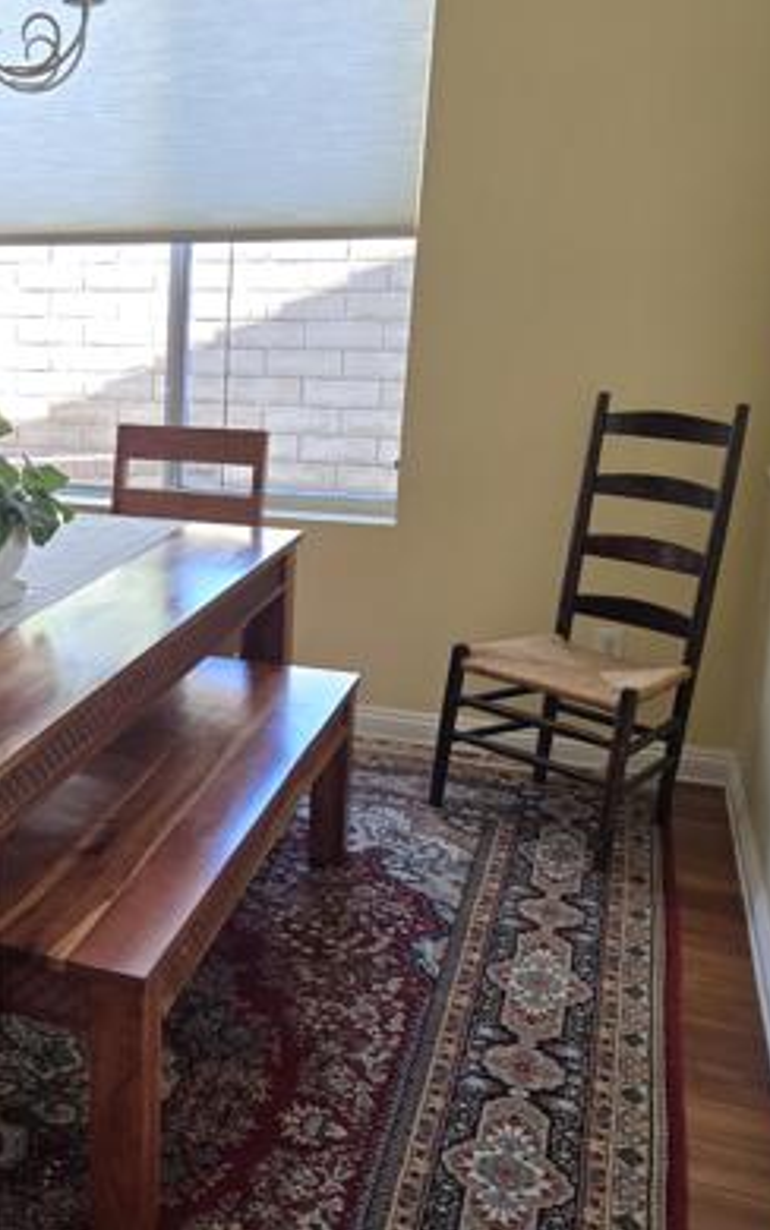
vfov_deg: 49.2
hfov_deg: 29.8
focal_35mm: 40
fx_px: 1342
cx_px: -6
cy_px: 577
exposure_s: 1/180
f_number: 1.8
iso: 125
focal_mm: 5.4
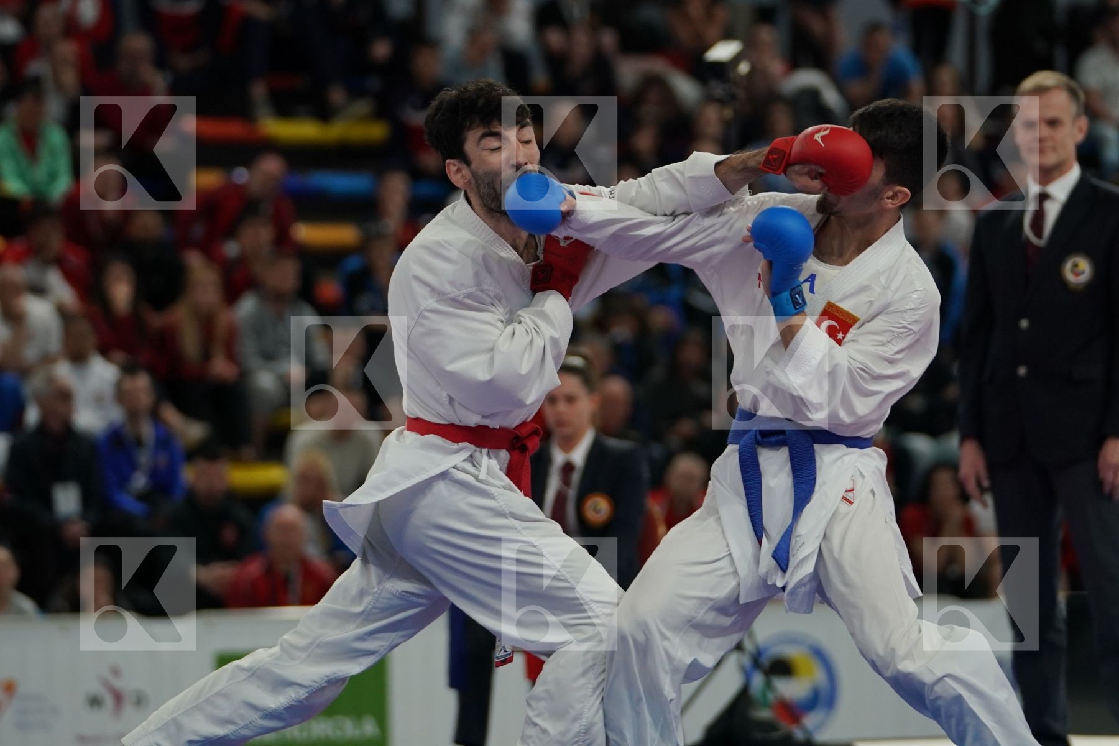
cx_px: 560
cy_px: 373
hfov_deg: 10.2
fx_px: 6247
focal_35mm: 201
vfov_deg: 6.8
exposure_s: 1/1000
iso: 1250
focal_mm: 134
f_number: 2.8
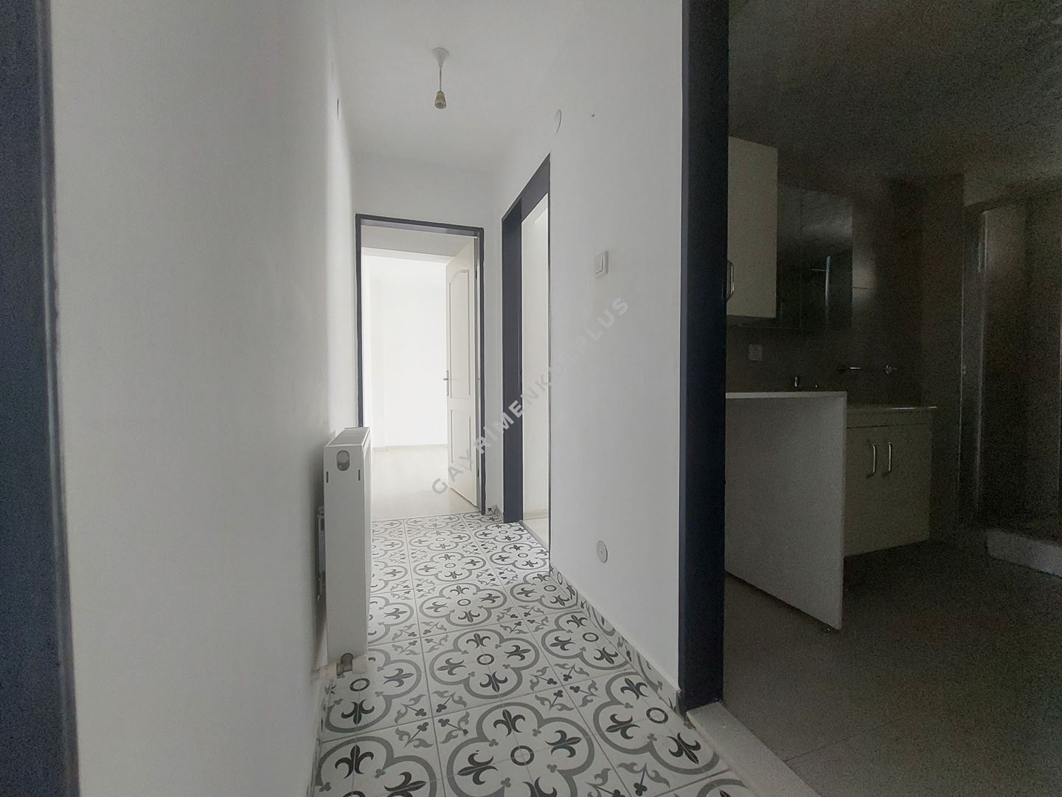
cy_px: 398
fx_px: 399
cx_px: 531
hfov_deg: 106.2
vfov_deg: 89.9
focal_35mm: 13
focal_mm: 1.74
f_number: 2.2
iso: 200
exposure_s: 1/50
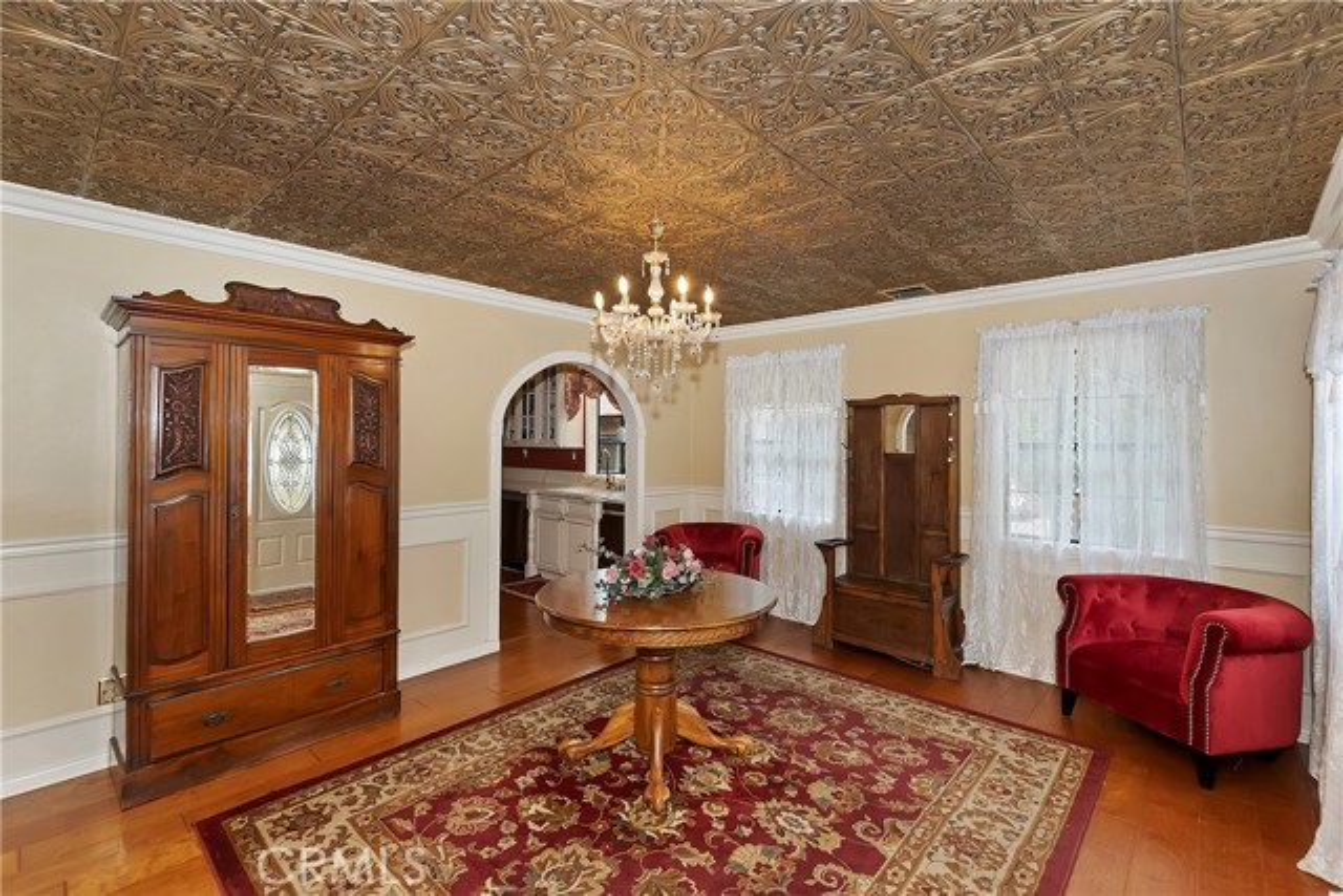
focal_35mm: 15
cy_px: 448
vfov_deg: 77.4
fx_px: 560
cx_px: 672
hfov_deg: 100.4
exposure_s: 1/30
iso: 400
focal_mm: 10
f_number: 8
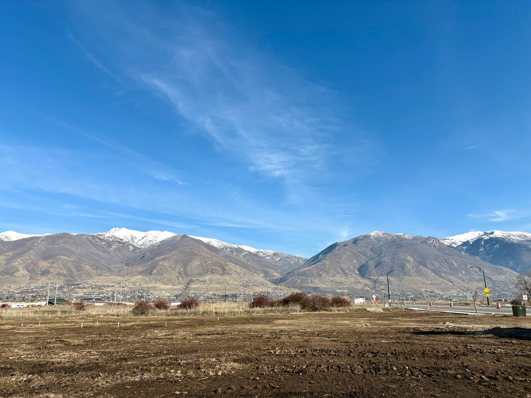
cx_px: 266
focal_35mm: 26
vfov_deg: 53.1
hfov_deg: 67.3
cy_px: 199
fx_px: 399
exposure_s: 1/3831
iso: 50
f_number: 1.6
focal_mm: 5.96
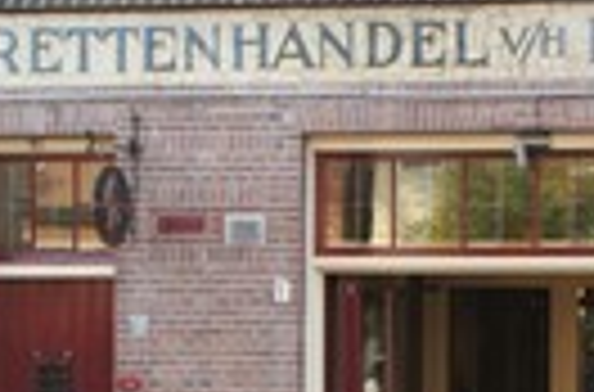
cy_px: 354
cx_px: 504
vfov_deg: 8.6
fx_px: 2581
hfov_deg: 13.0
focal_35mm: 157
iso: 100
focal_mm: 30
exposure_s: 1/50
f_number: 4
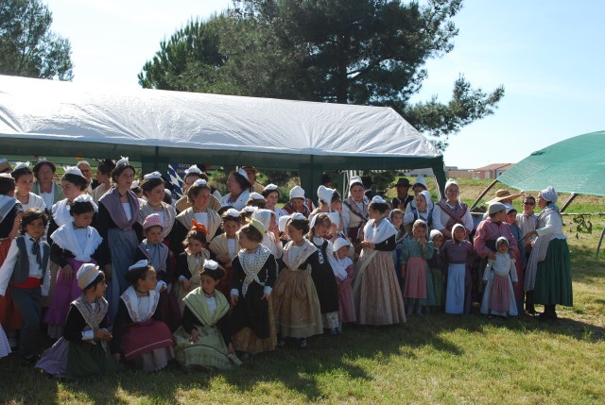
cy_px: 202
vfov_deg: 31.0
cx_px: 302
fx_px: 732
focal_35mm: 44
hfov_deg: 44.9
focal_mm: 29
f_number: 7.1
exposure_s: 1/200
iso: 100
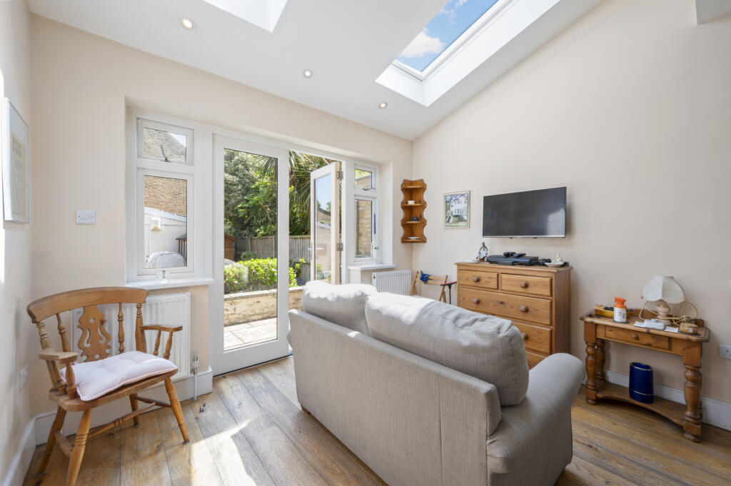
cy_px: 243
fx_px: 284
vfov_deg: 81.1
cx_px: 366
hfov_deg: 104.3
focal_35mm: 14
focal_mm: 14
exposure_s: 1/6
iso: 200
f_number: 16
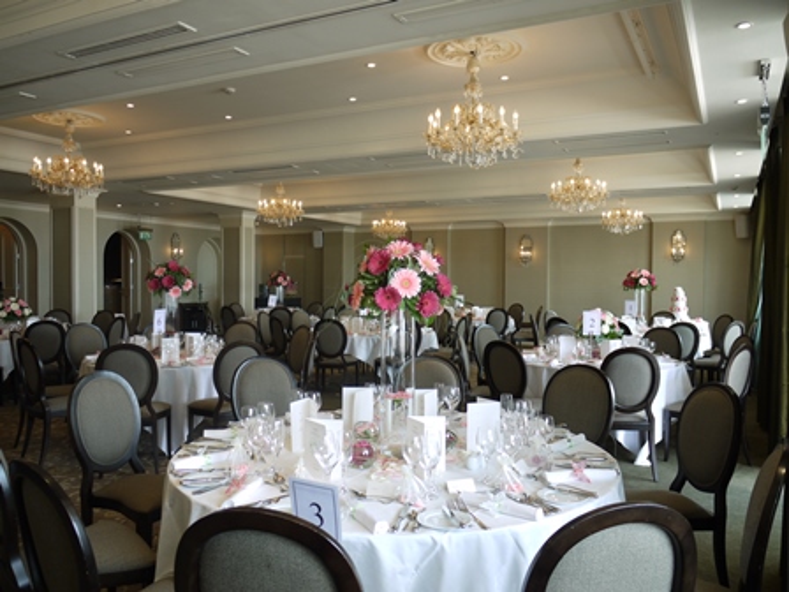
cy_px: 296
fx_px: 638
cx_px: 394
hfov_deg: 63.4
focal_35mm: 28
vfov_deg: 49.7
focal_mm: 14
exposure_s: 1/40
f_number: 3.5
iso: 100
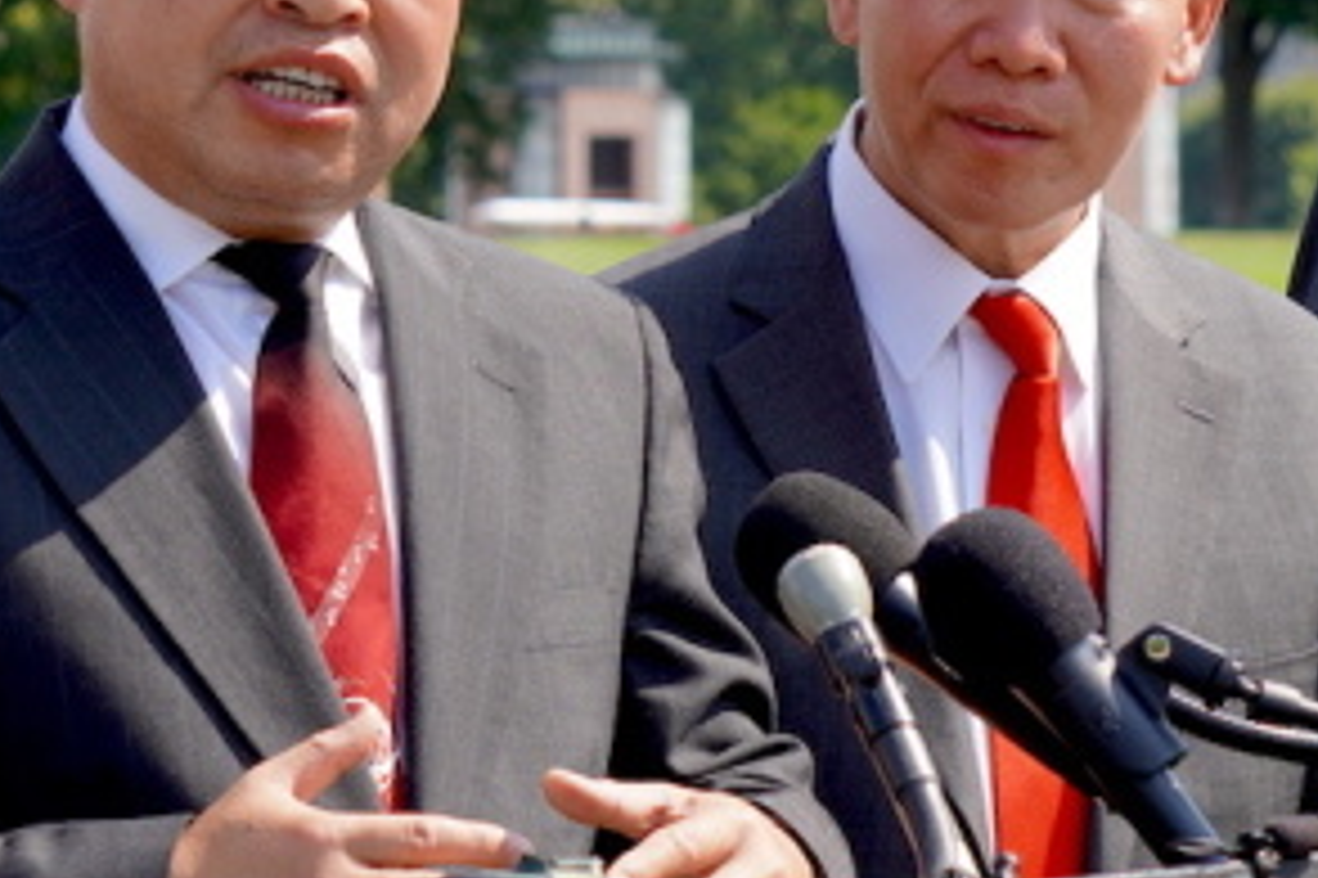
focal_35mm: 239
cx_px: 391
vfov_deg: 5.7
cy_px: 437
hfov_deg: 8.6
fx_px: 8761
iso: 100
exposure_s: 1/320
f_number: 5
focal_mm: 55
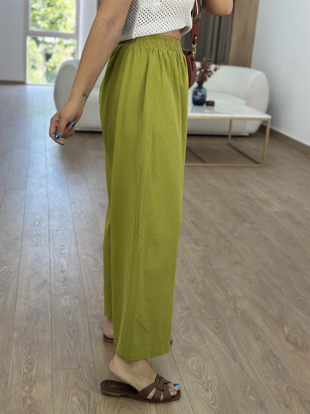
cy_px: 207
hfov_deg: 30.3
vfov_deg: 39.7
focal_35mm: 48
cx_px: 155
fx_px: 573
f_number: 1.78
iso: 80
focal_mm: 6.86
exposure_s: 1/209
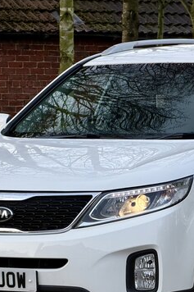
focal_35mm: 234
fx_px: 1893
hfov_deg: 5.9
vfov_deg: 8.8
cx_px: 184
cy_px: 217
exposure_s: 1/121
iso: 64
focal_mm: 16.89
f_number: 2.8
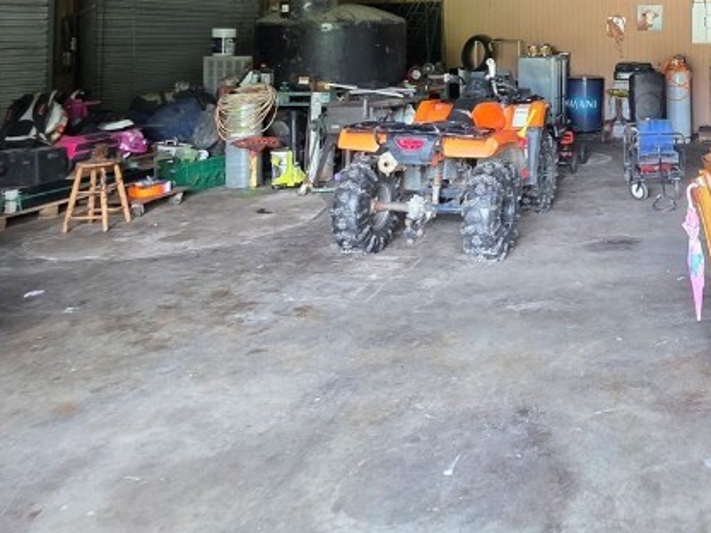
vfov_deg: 38.9
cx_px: 639
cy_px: -3
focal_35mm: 32
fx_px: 657
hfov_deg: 50.4
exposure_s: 1/60
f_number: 1.9
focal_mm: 2.2
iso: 250
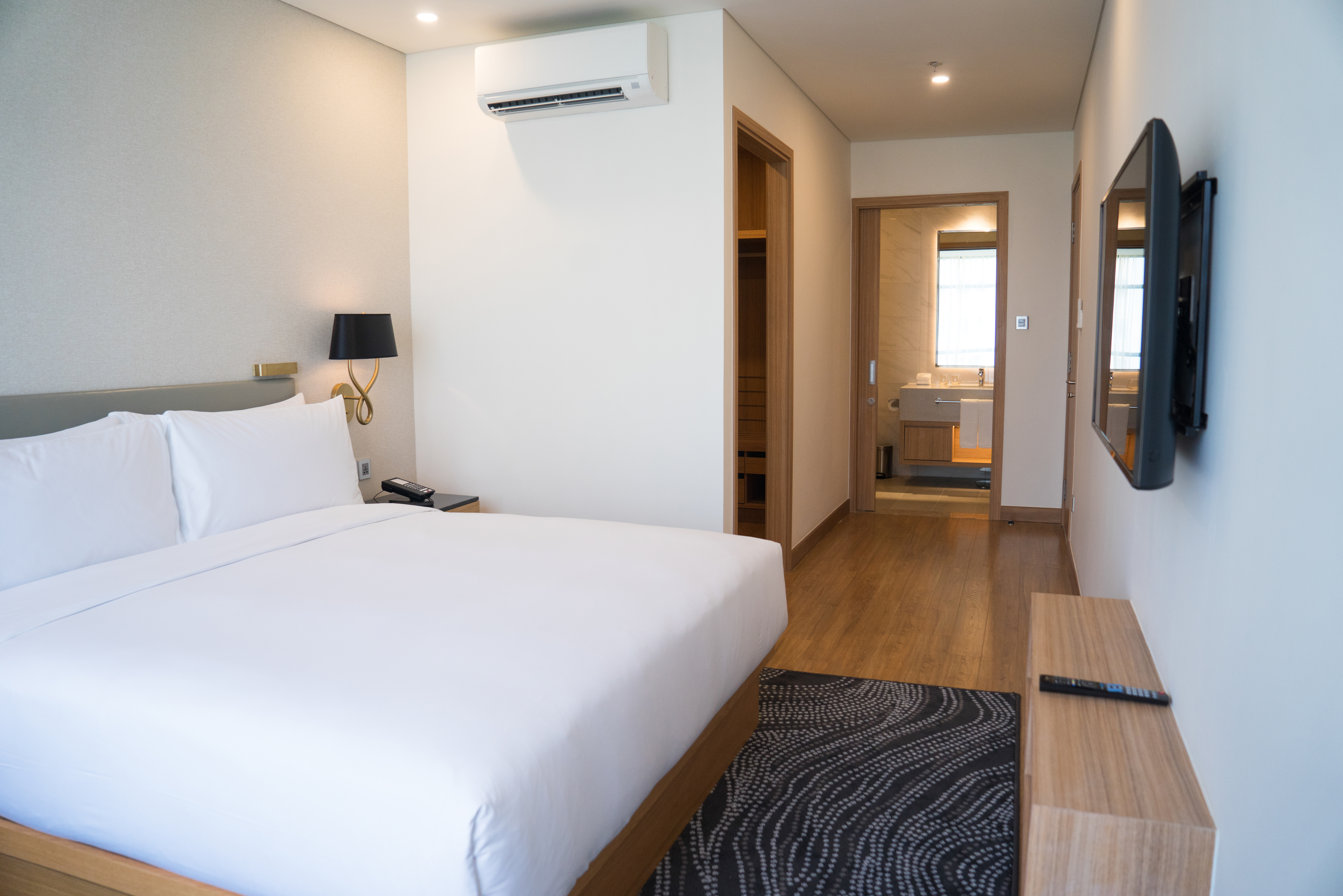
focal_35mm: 24
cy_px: 448
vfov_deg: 53.2
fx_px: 896
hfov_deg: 73.7
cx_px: 672
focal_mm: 24
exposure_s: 1/125
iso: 800
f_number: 4
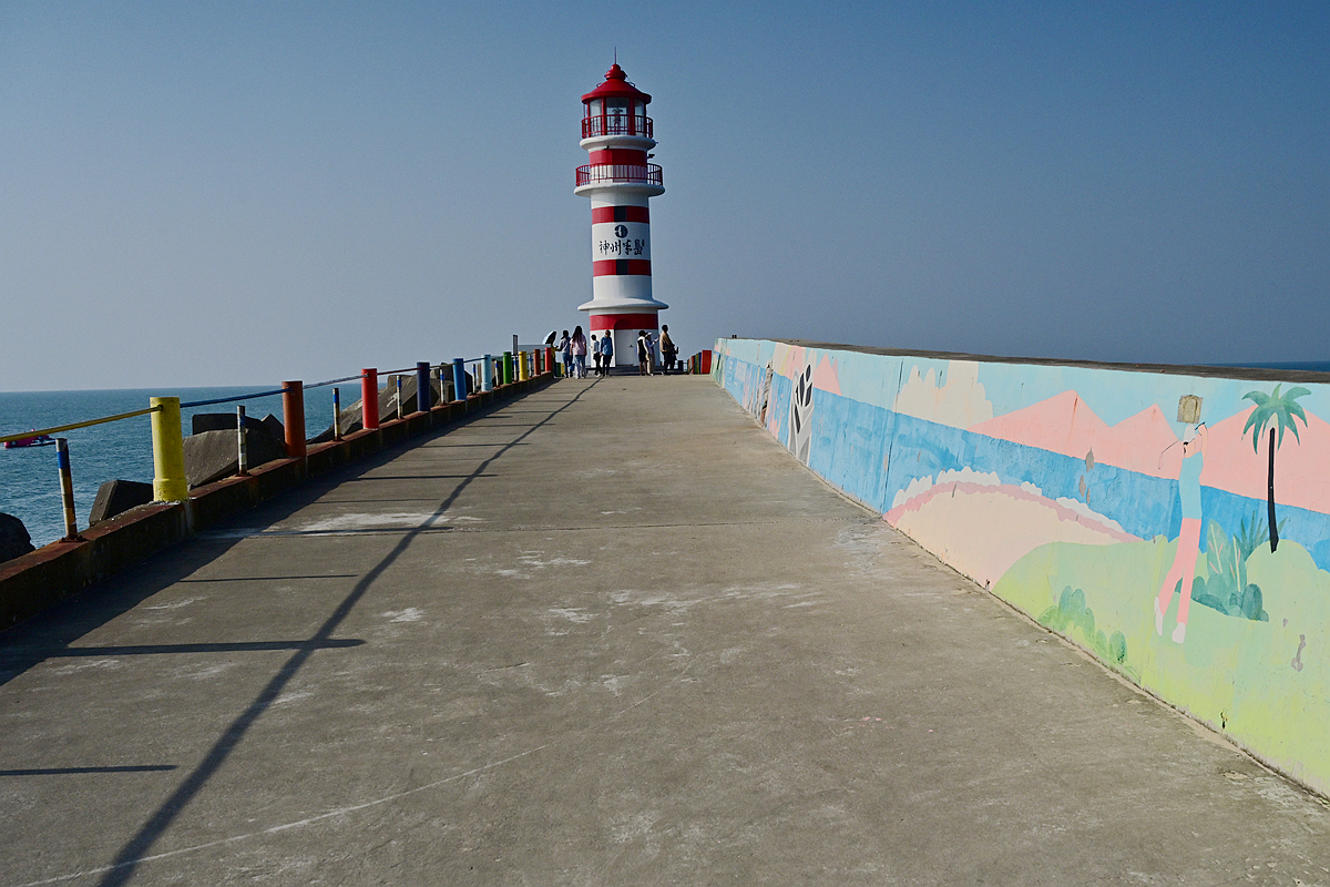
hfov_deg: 57.2
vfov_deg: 40.0
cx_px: 665
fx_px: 1219
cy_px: 444
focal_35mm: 33
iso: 500
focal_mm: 33
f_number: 8
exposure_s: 1/8000
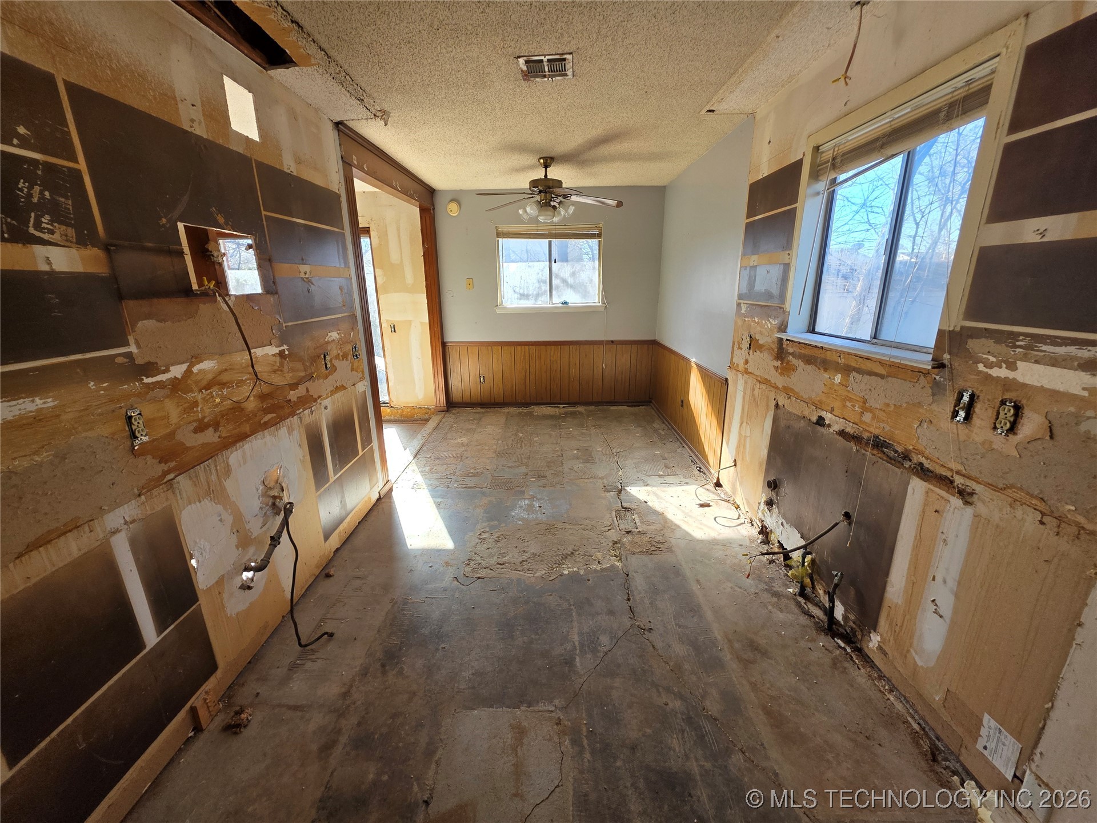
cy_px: 412
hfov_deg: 106.2
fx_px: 412
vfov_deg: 89.9
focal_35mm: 13
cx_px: 548
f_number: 1.9
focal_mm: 2.2
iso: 50
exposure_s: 1/120
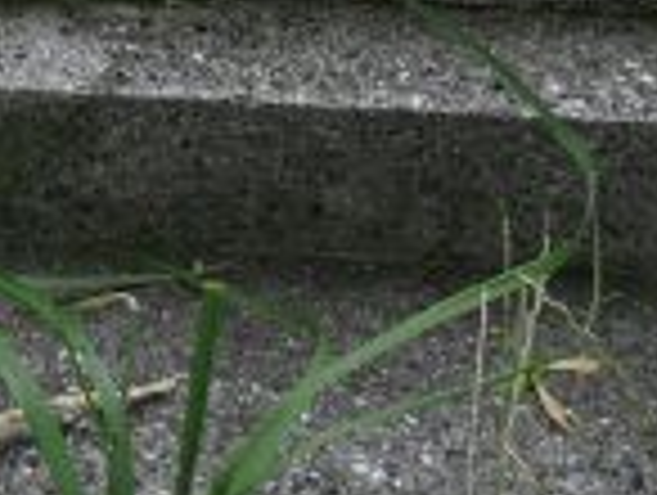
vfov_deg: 9.1
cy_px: -526
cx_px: -513
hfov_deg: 11.9
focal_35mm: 153
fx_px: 2909
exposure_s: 1/125
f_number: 3.2
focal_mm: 7.4
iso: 100
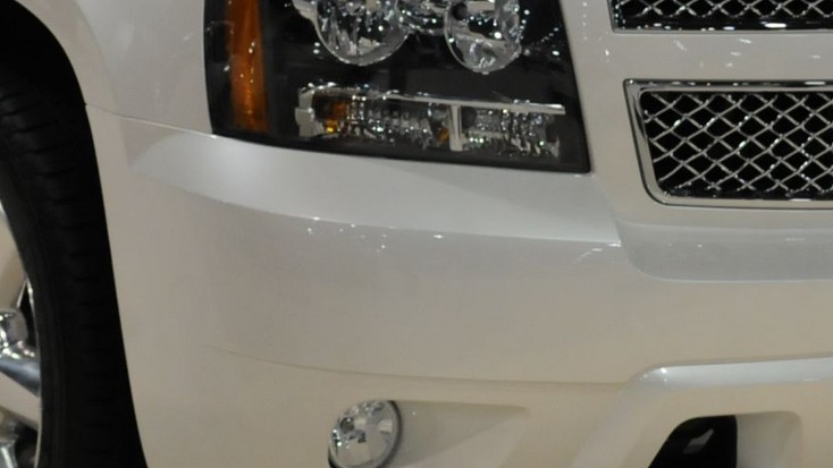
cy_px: -55
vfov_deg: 8.7
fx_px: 3070
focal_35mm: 139
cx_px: 338
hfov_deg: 15.4
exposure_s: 1/80
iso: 800
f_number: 4.5
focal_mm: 26
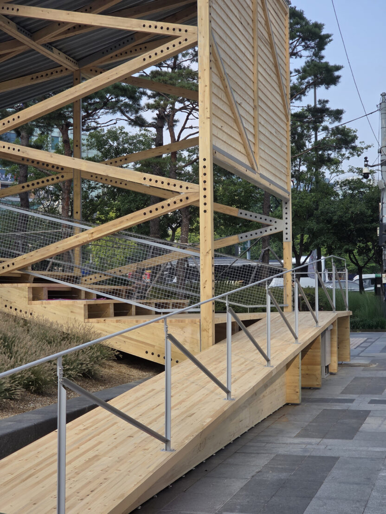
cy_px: 257
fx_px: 1026
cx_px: 193
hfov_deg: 21.3
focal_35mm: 69
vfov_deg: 28.2
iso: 25
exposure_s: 1/562
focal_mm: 7
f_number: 2.4
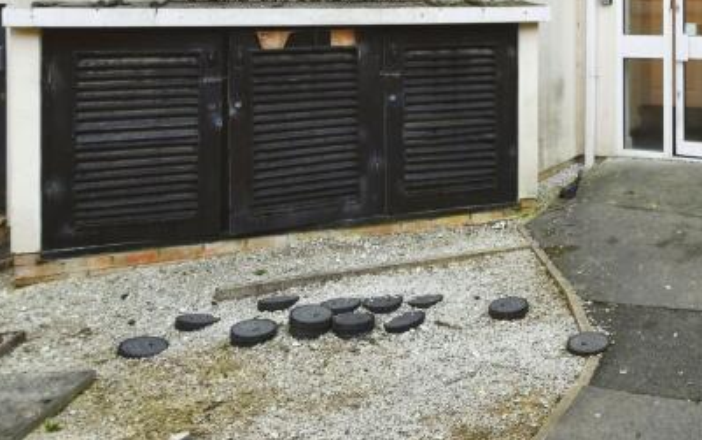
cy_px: -24
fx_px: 746
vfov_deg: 30.0
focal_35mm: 39
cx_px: 632
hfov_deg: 45.6
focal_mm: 10
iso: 400
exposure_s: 1/50
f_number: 8
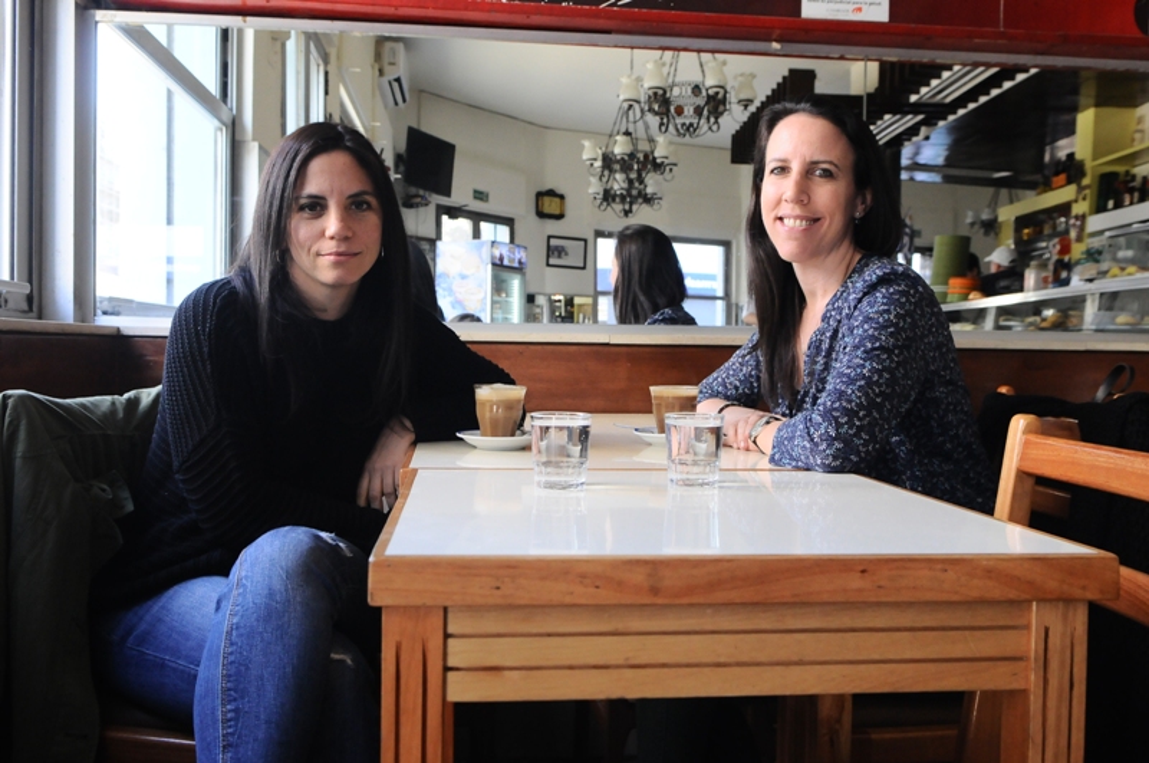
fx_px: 1052
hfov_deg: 57.3
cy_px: 382
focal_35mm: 33
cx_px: 574
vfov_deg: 39.9
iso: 1250
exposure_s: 1/60
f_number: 5.6
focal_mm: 22
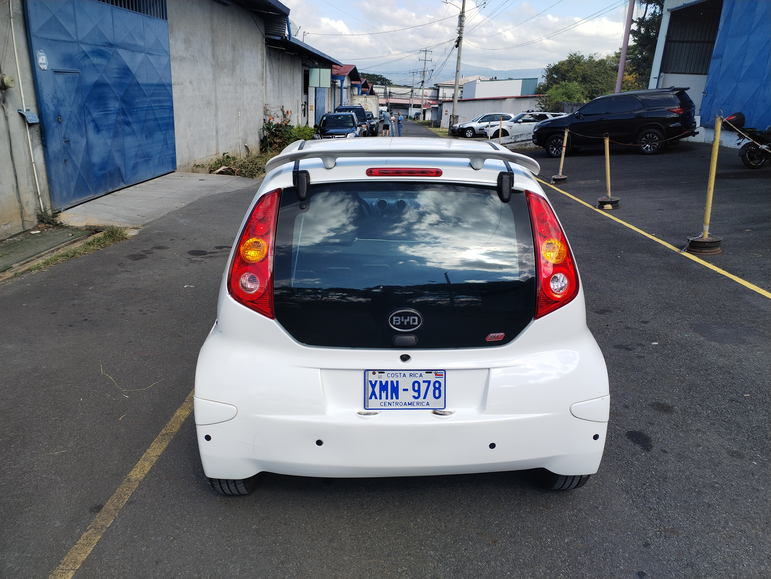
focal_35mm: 29
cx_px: 386
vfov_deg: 48.2
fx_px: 646
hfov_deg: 61.7
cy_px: 290
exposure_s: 1/899
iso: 100
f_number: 1.8
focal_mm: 4.75
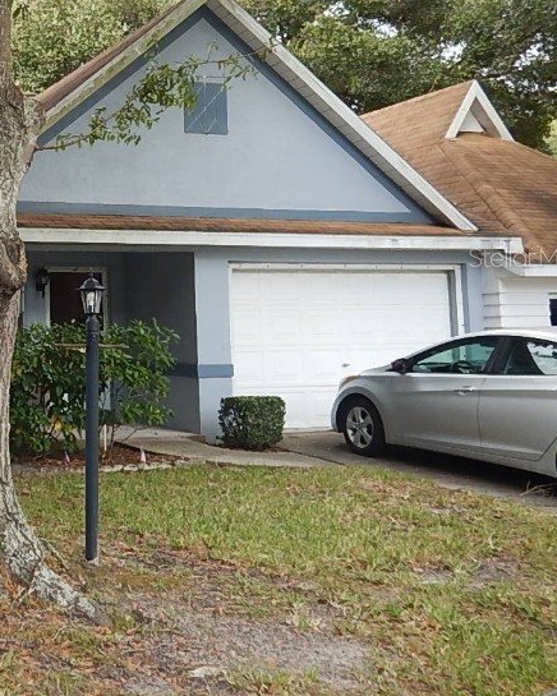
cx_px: -65
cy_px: 257
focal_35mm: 44
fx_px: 907
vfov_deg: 41.7
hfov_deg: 30.3
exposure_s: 1/160
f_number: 2.8
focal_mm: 4.3
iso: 125
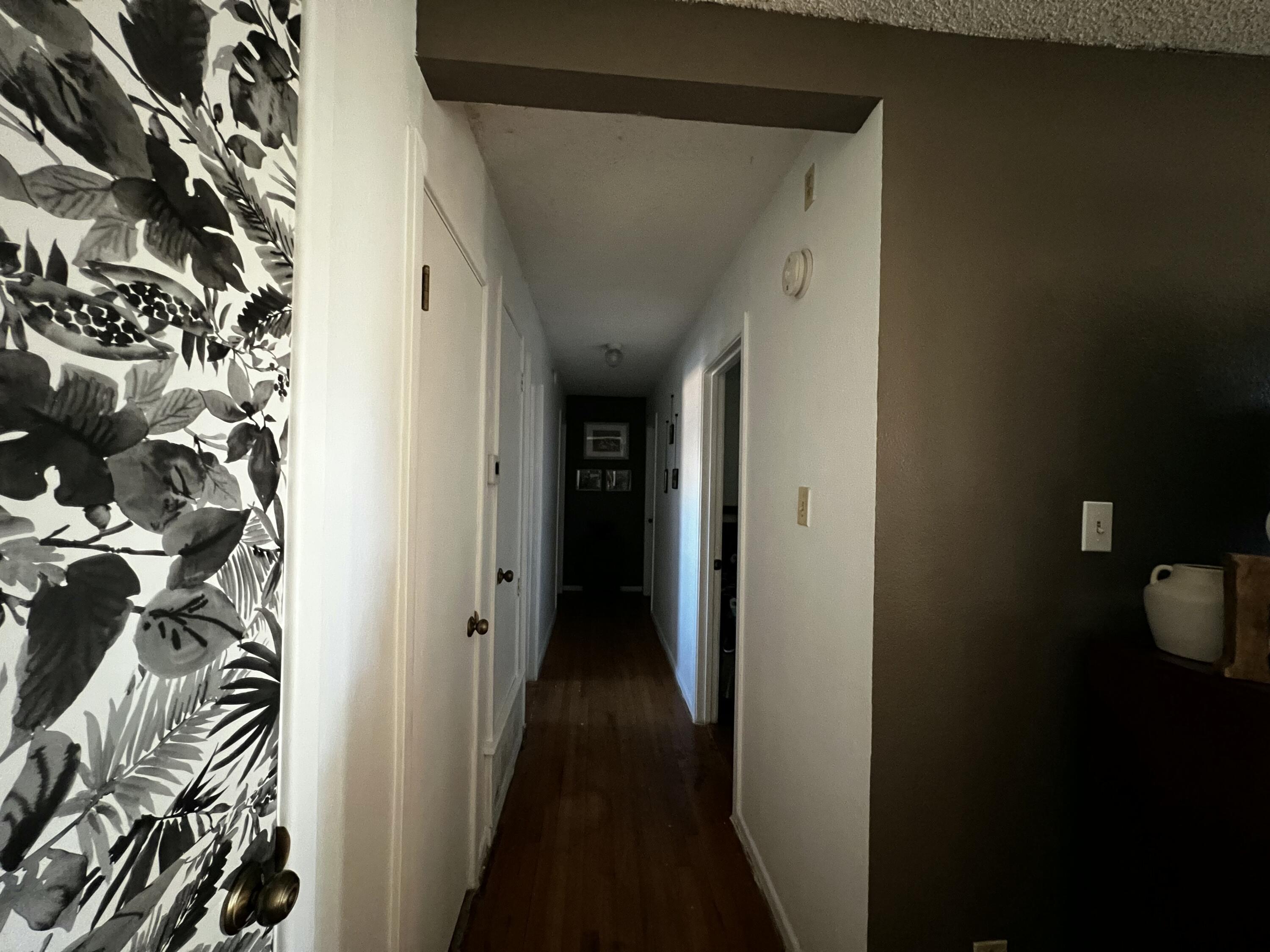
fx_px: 477
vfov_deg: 89.9
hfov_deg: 106.2
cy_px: 476
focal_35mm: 13
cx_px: 635
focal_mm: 1.57
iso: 1000
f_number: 1.8
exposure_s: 1/30
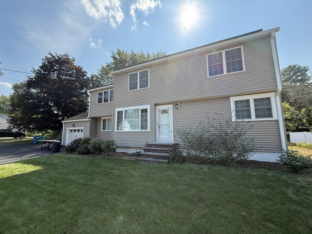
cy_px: 117
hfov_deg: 102.1
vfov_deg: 85.7
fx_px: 126
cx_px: 156
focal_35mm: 14
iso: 64
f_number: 2.2
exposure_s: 1/820
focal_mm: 2.22
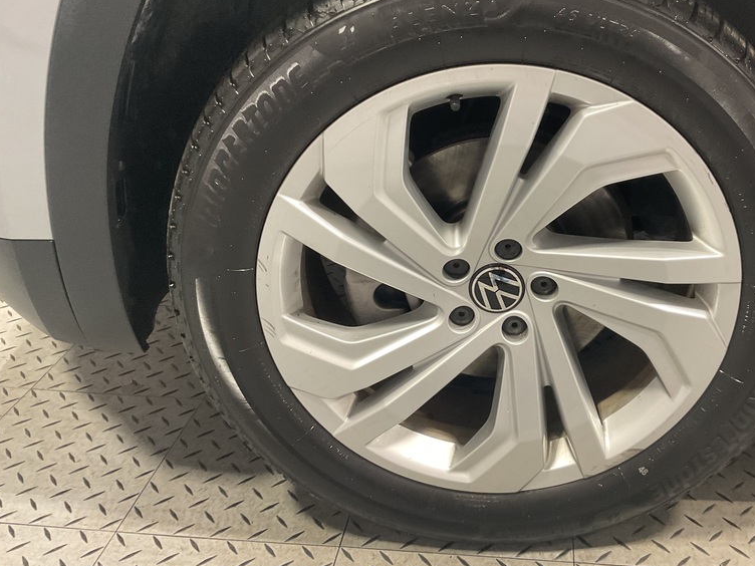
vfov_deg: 38.6
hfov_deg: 49.6
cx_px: 472
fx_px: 807
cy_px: 252
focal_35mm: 37
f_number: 1.8
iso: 125
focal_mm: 3
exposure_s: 1/50
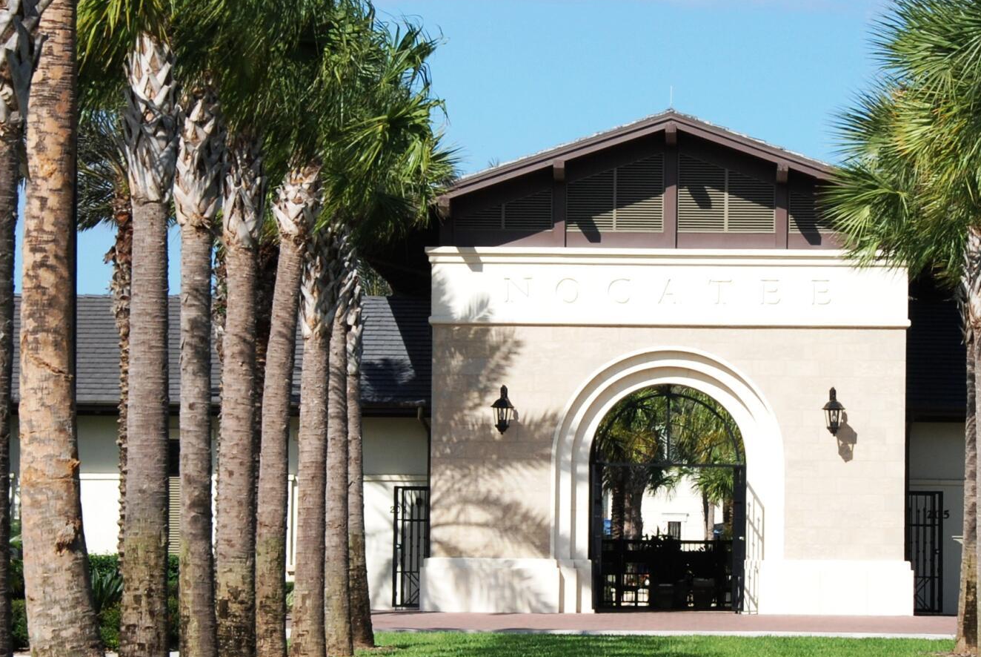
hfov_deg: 12.1
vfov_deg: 8.1
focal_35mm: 170
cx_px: 655
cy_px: 313
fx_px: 4638
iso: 200
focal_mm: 50
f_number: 10
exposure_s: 1/400
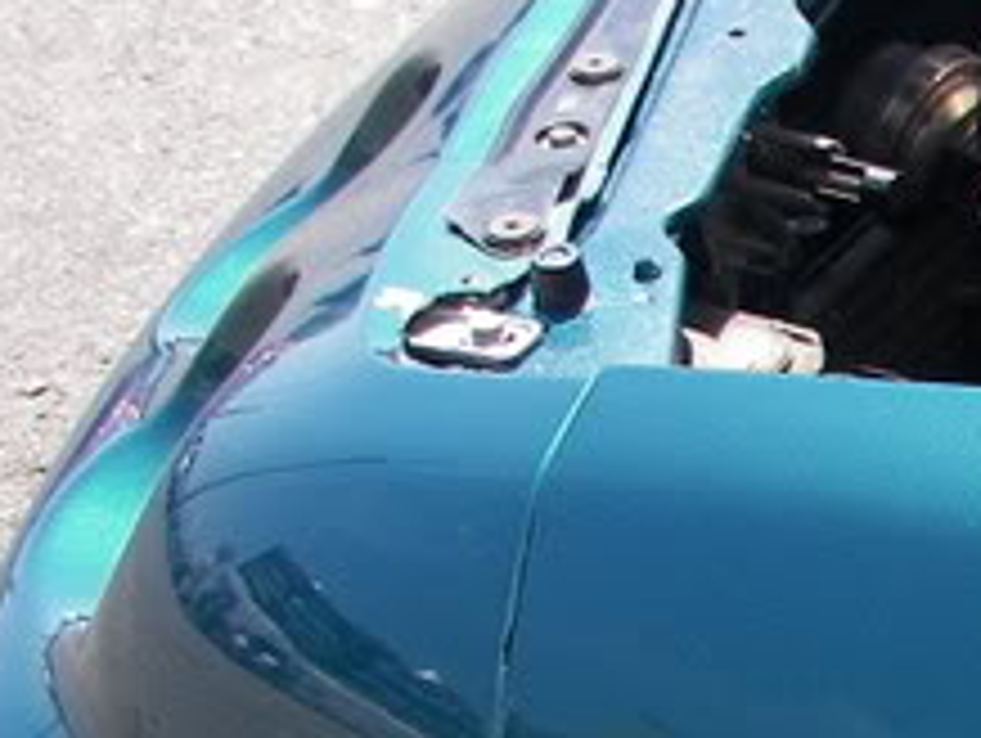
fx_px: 3745
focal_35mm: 132
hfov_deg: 13.9
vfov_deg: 11.2
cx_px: 1539
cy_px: 724
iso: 64
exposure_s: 1/500
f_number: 2.8
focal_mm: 6
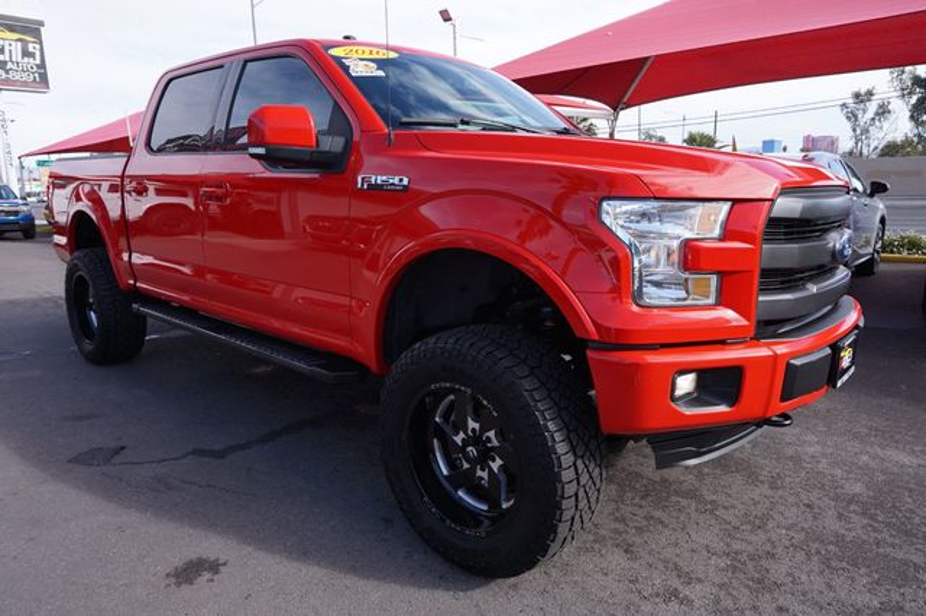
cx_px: 463
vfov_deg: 53.1
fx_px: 617
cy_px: 308
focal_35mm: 24
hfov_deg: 73.8
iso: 100
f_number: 8
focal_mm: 16
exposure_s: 1/100
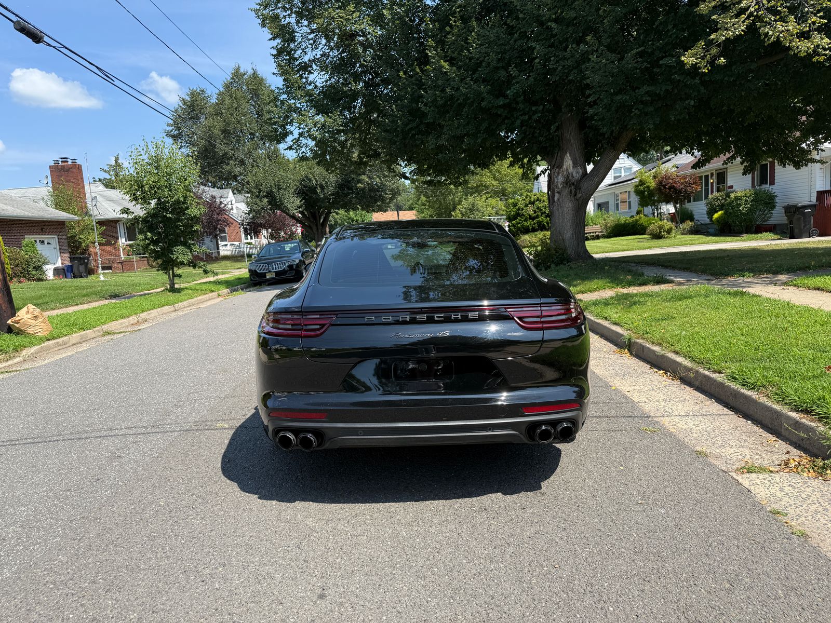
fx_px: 576
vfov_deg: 56.8
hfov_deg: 71.6
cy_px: 312
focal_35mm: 24
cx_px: 416
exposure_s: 1/2232
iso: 80
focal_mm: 6.76
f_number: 1.78
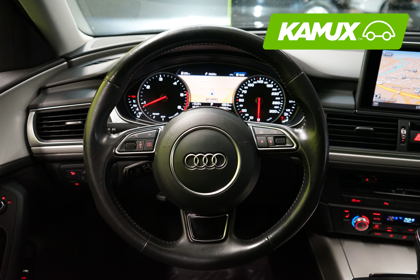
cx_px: 210
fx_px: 373
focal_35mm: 32
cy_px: 140
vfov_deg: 41.1
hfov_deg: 58.7
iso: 5000
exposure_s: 1/30
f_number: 4.5
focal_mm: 32
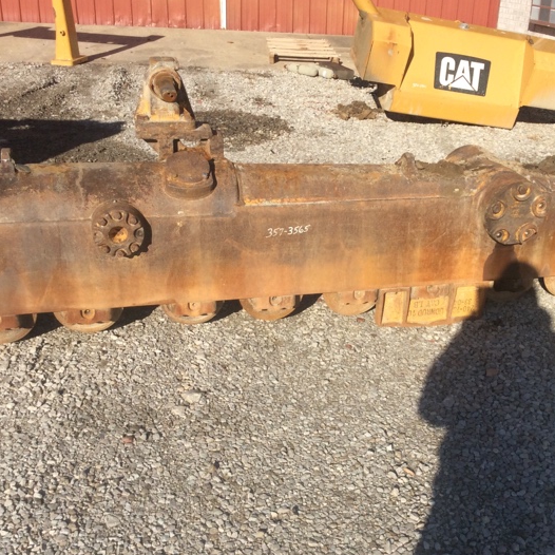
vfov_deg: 39.2
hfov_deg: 39.0
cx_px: 333
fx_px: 780
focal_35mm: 43
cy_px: 288
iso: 32
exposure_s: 1/1908
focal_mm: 3.3
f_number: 2.4
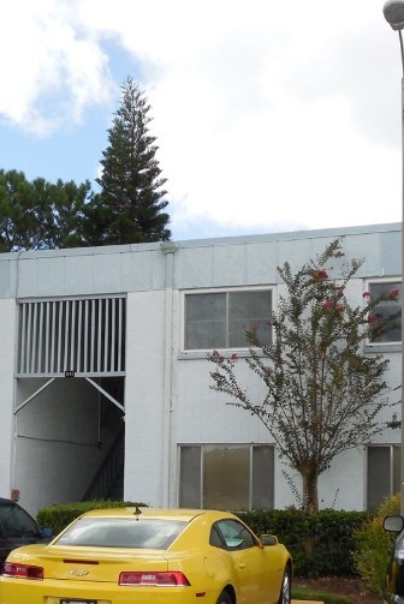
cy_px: 419
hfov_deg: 24.3
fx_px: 924
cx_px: 88
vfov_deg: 35.7
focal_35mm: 55
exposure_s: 1/400
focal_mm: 4.6
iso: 125
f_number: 3.5
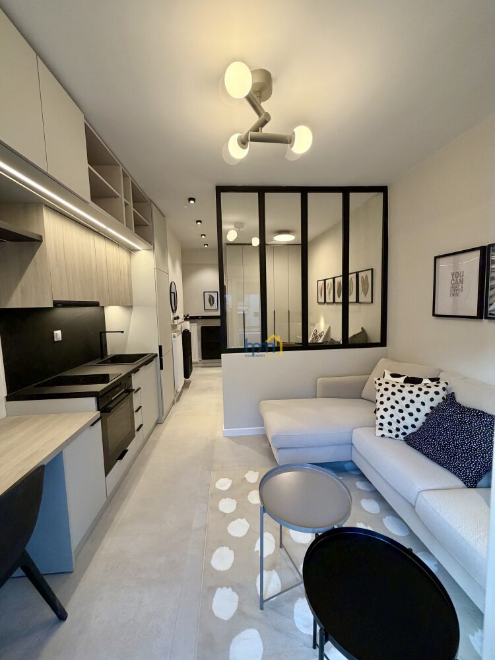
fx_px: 267
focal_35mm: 14
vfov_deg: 102.1
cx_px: 248
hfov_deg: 85.7
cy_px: 330
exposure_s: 1/100
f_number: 2.2
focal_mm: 2.22
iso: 200
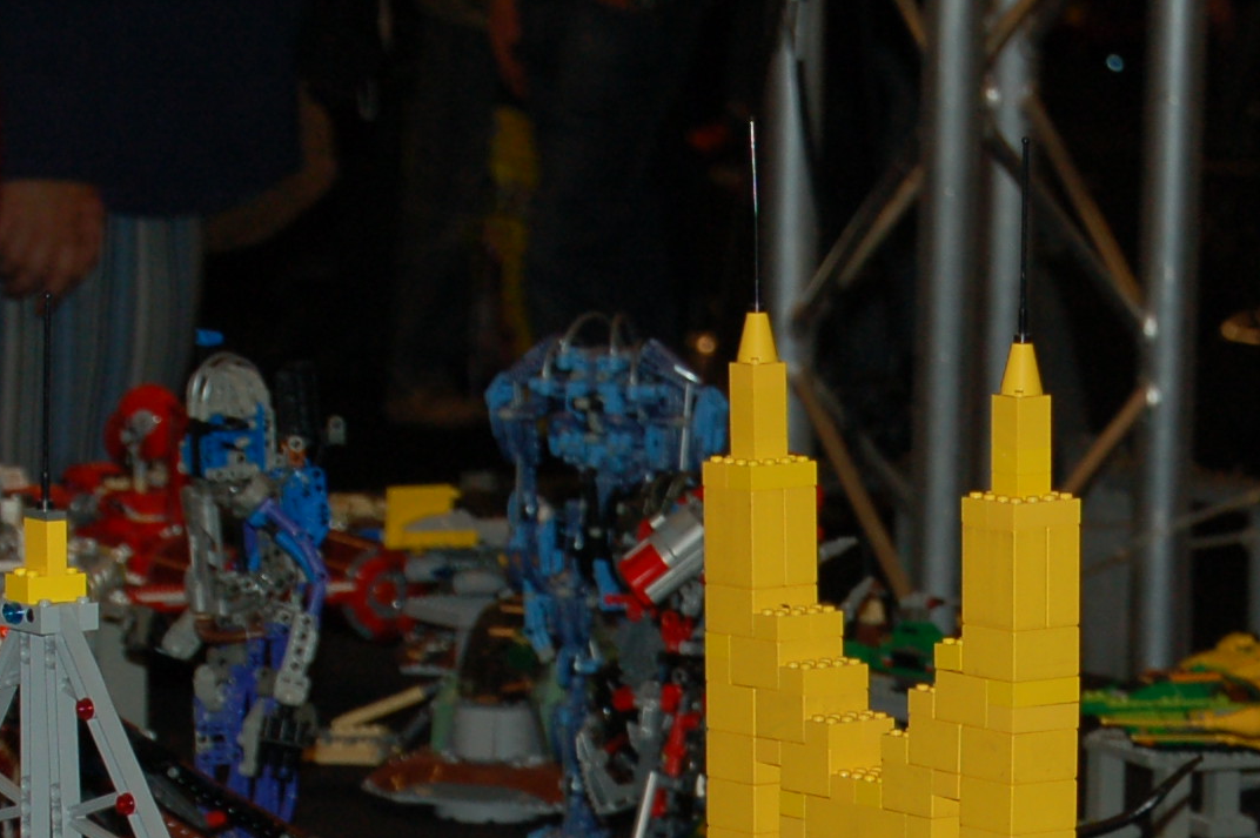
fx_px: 8093
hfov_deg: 8.9
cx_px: 979
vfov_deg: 5.9
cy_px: 1079
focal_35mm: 231
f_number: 5.6
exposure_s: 1/60
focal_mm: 55
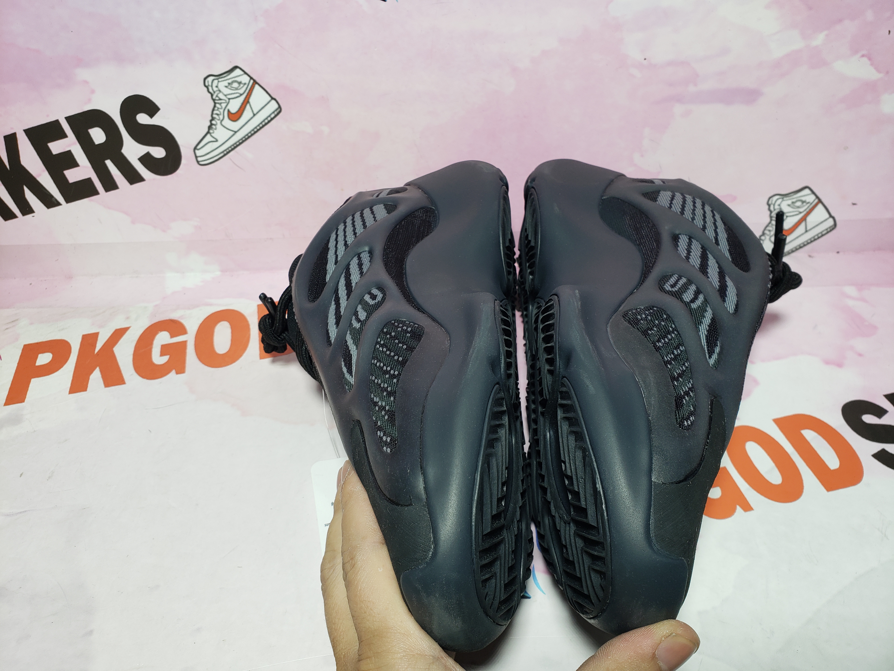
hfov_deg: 67.3
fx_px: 671
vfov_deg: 53.1
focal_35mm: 26
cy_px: 336
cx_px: 447
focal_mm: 4.3
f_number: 2.4
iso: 50
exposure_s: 1/173
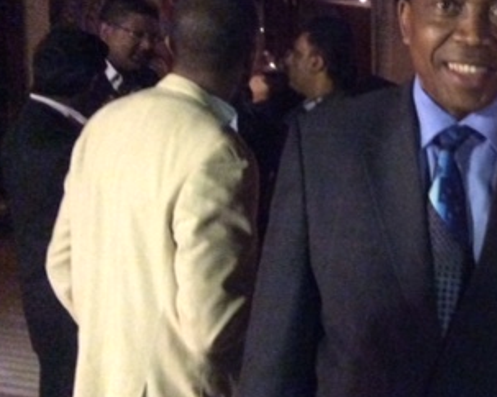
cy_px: 139
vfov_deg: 22.4
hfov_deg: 26.4
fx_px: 1000
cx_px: 502
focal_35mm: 68
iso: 800
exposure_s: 1/15
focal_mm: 3.3
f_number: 2.4
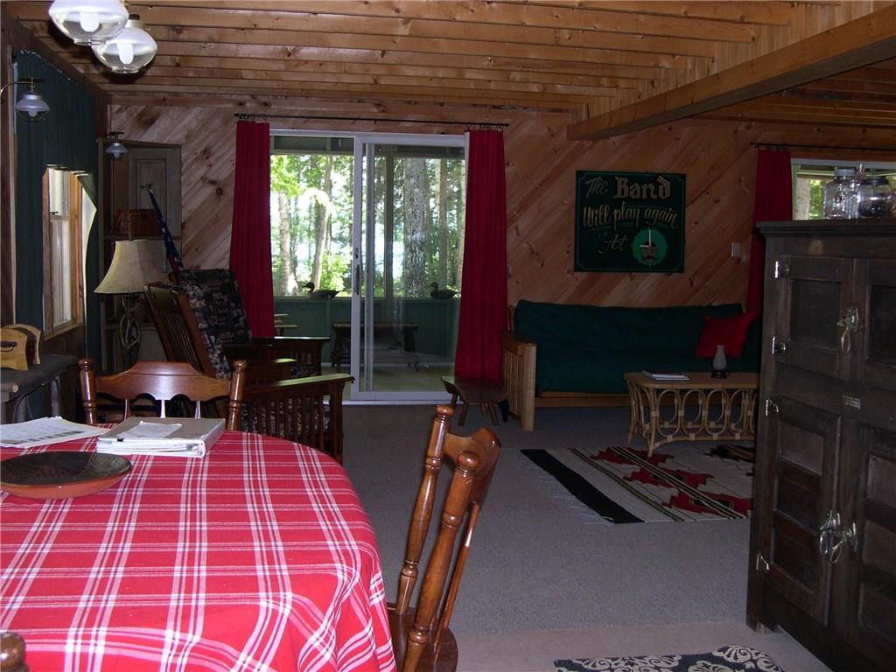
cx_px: 448
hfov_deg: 49.0
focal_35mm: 38
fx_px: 984
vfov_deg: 37.7
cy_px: 336
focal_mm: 8
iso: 231
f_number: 2.8
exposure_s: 1/60
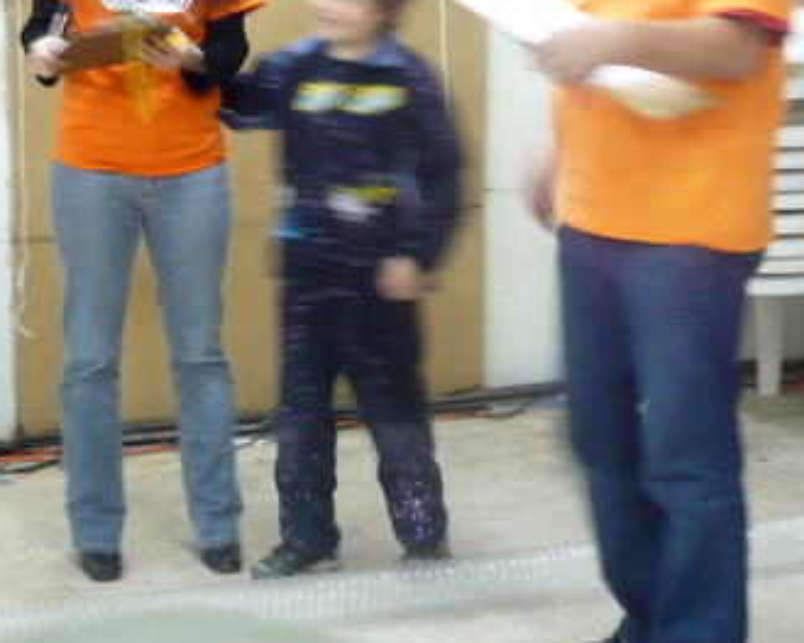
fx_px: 1974
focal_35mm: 83
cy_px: 178
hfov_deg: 23.0
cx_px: 337
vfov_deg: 18.4
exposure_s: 1/6
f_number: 2.8
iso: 200
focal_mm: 5.8
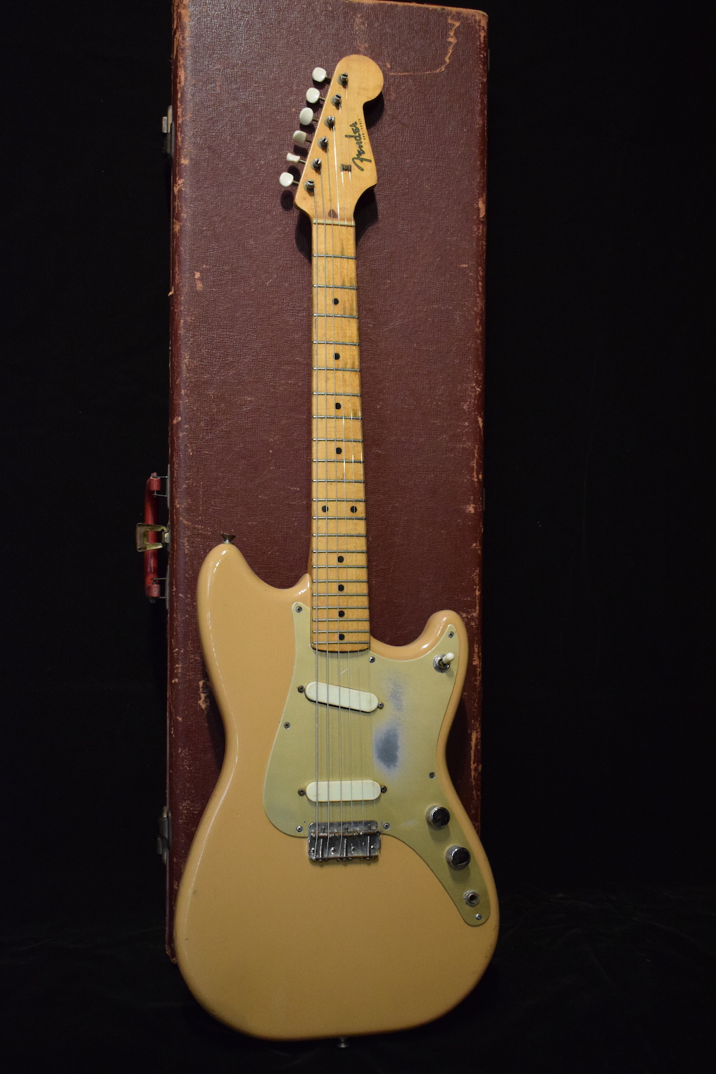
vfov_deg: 49.6
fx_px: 1163
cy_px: 537
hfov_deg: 34.2
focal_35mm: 39
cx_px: 358
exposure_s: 1/60
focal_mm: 26
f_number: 4
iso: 3200
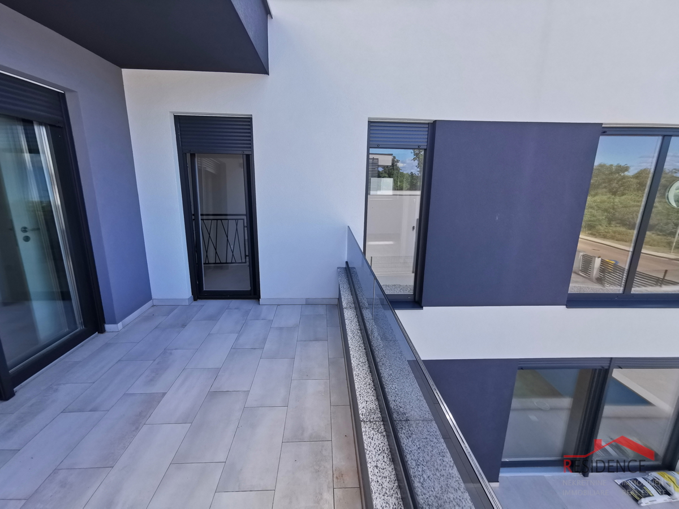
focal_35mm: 16
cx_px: 340
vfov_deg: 78.1
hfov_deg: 94.5
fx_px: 314
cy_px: 254
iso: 50
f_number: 2.2
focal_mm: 2.35
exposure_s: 1/382
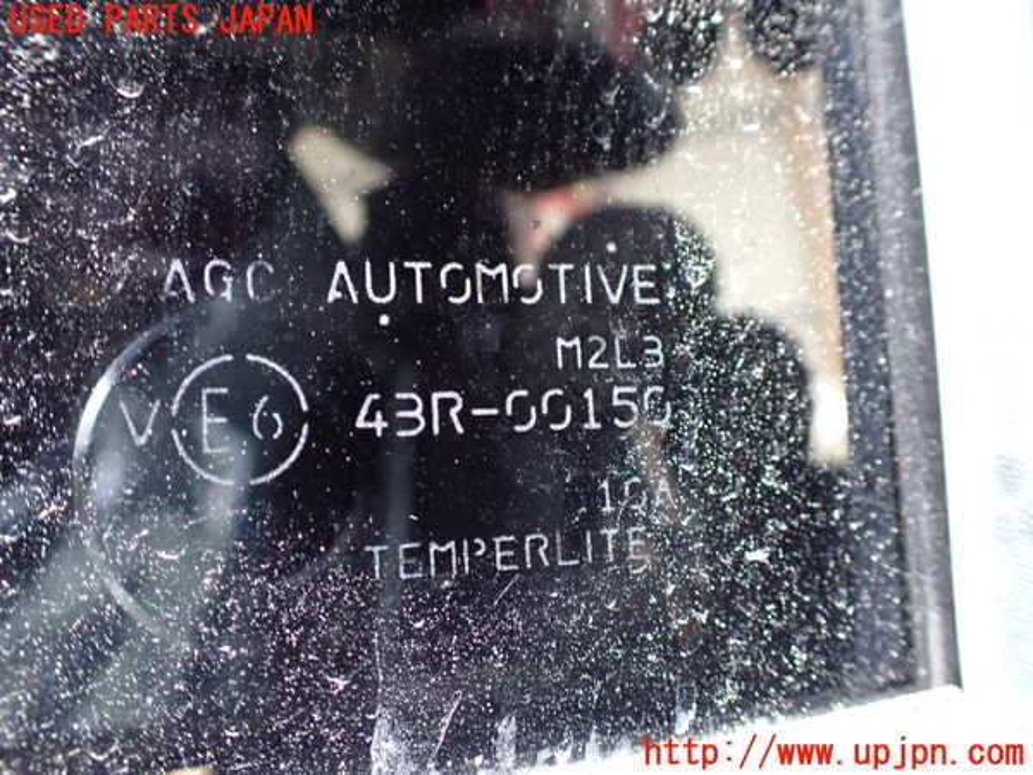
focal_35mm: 30
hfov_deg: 60.0
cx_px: 516
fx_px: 895
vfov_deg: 46.8
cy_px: 388
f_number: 2.3
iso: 1000
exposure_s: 1/30
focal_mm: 5.4
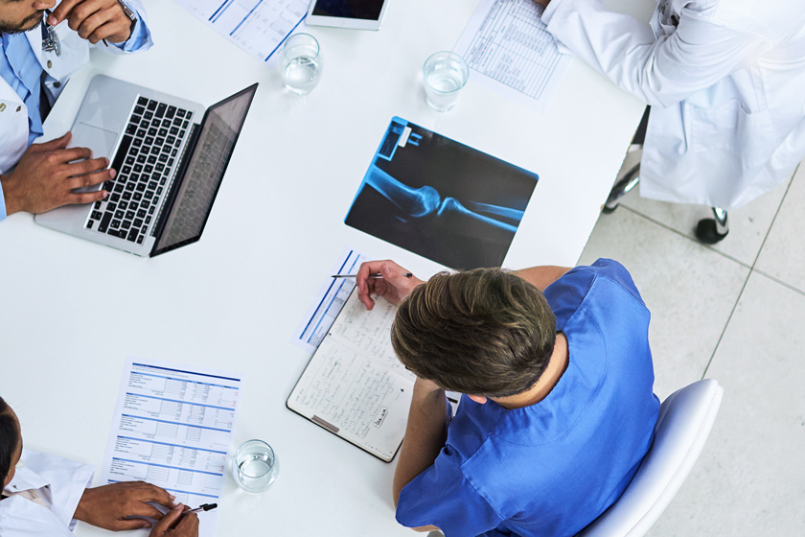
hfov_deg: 25.3
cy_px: 139
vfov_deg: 17.0
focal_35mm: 80
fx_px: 1789
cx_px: 447
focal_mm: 35
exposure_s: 1/250
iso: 200
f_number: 1.6
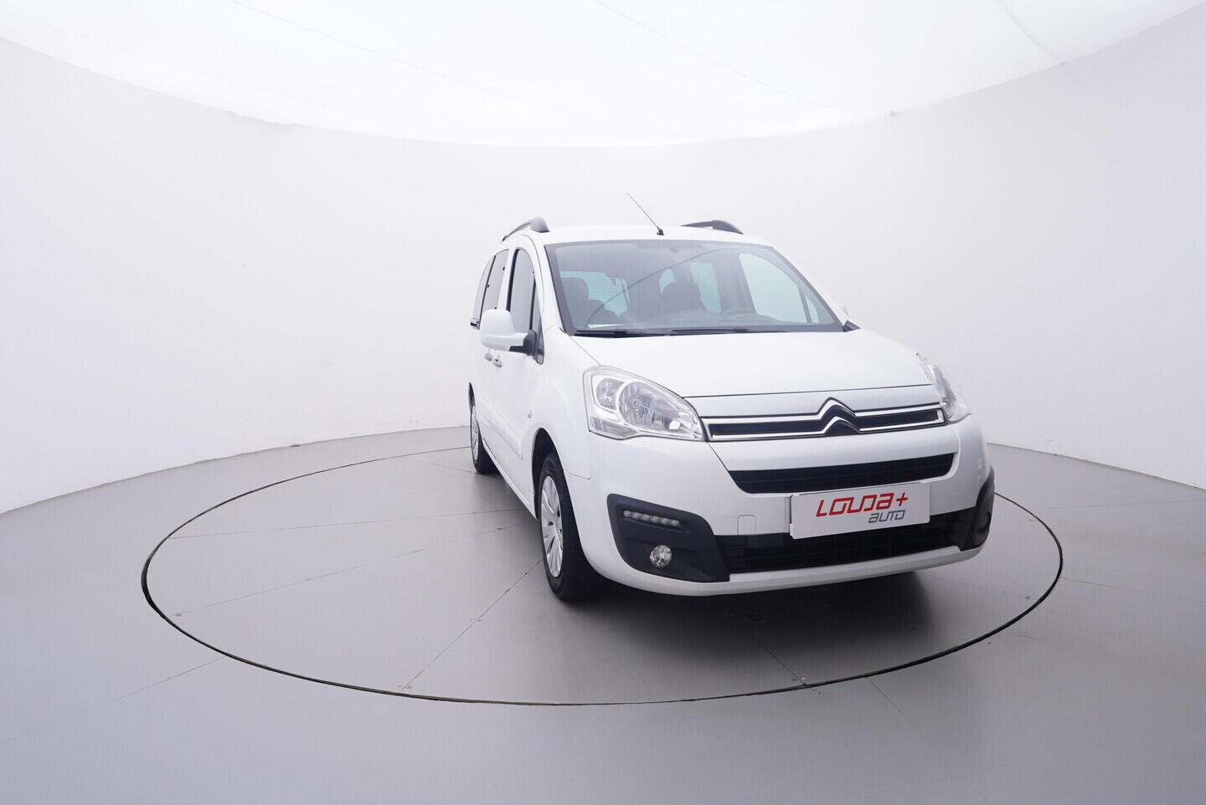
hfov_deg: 77.3
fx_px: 754
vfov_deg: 56.2
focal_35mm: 22
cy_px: 402
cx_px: 603
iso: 200
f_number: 5
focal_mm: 15
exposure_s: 1/80
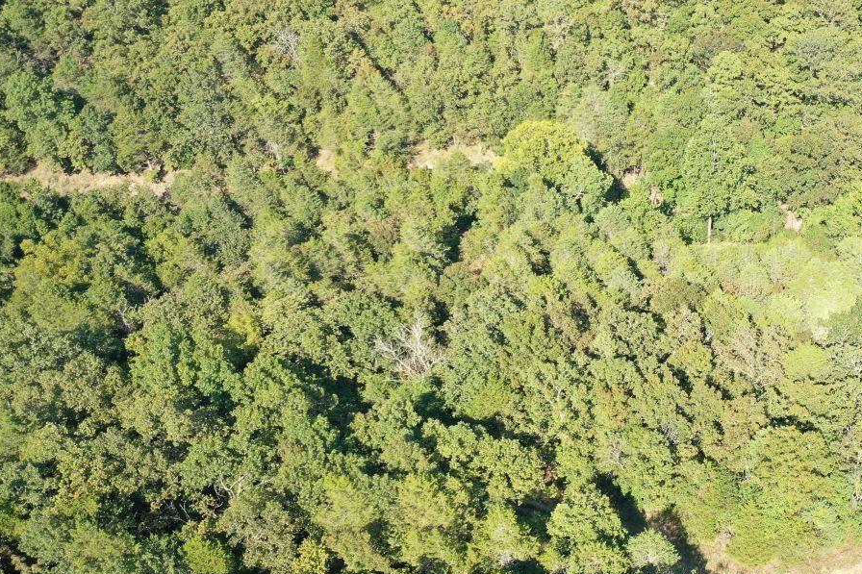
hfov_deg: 38.9
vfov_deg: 27.9
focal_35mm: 48
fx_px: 1149
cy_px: 385
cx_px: 735
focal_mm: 10.26
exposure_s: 1/30
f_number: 2.8
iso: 100
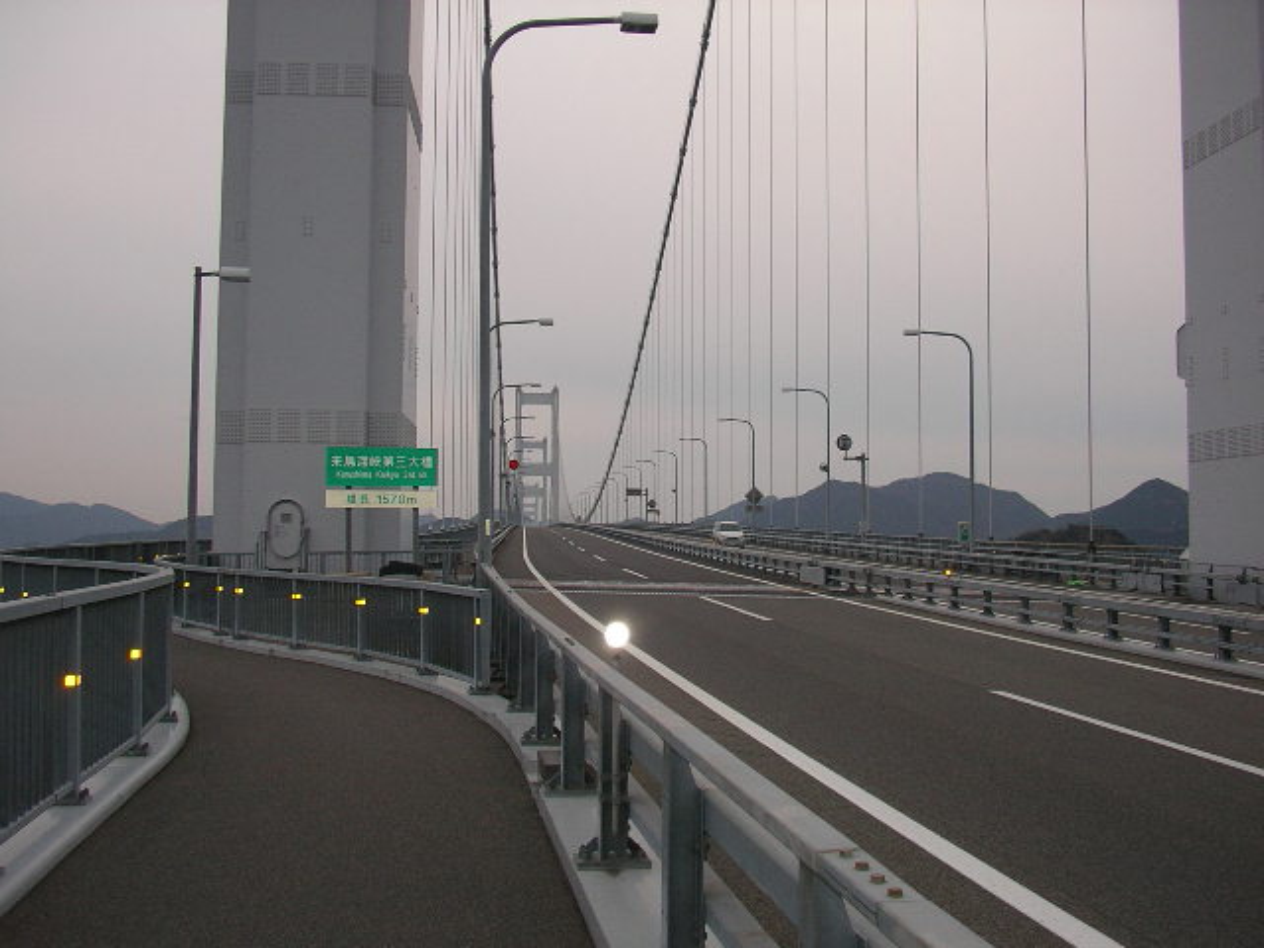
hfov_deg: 46.8
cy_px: 474
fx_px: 1461
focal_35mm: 40
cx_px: 632
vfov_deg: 36.0
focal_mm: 6.3
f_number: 2.9
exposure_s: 1/100
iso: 50
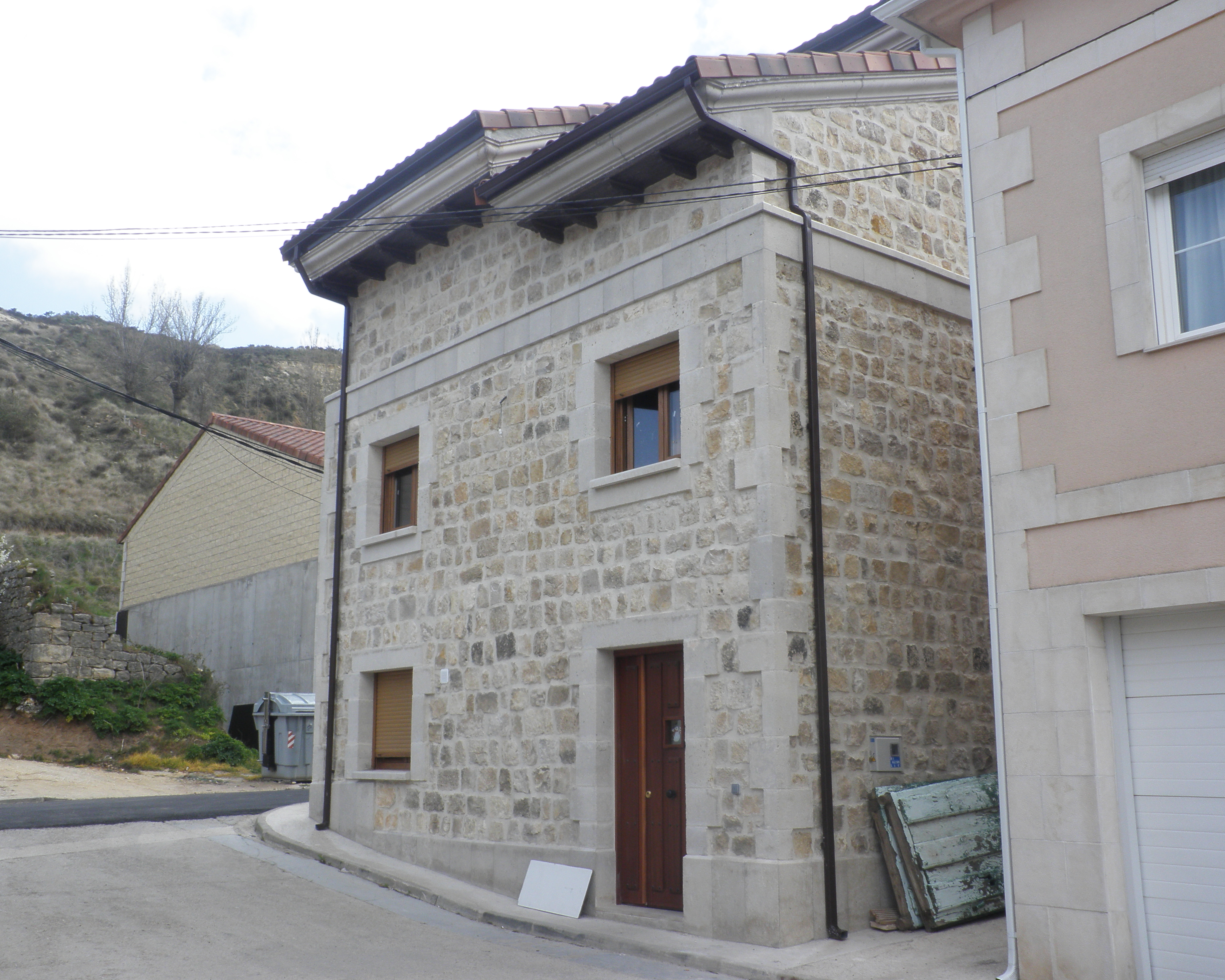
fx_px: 1378
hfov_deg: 47.9
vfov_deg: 39.2
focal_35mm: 38
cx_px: 585
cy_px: 485
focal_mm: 6.3
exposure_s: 1/125
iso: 64
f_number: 5.6
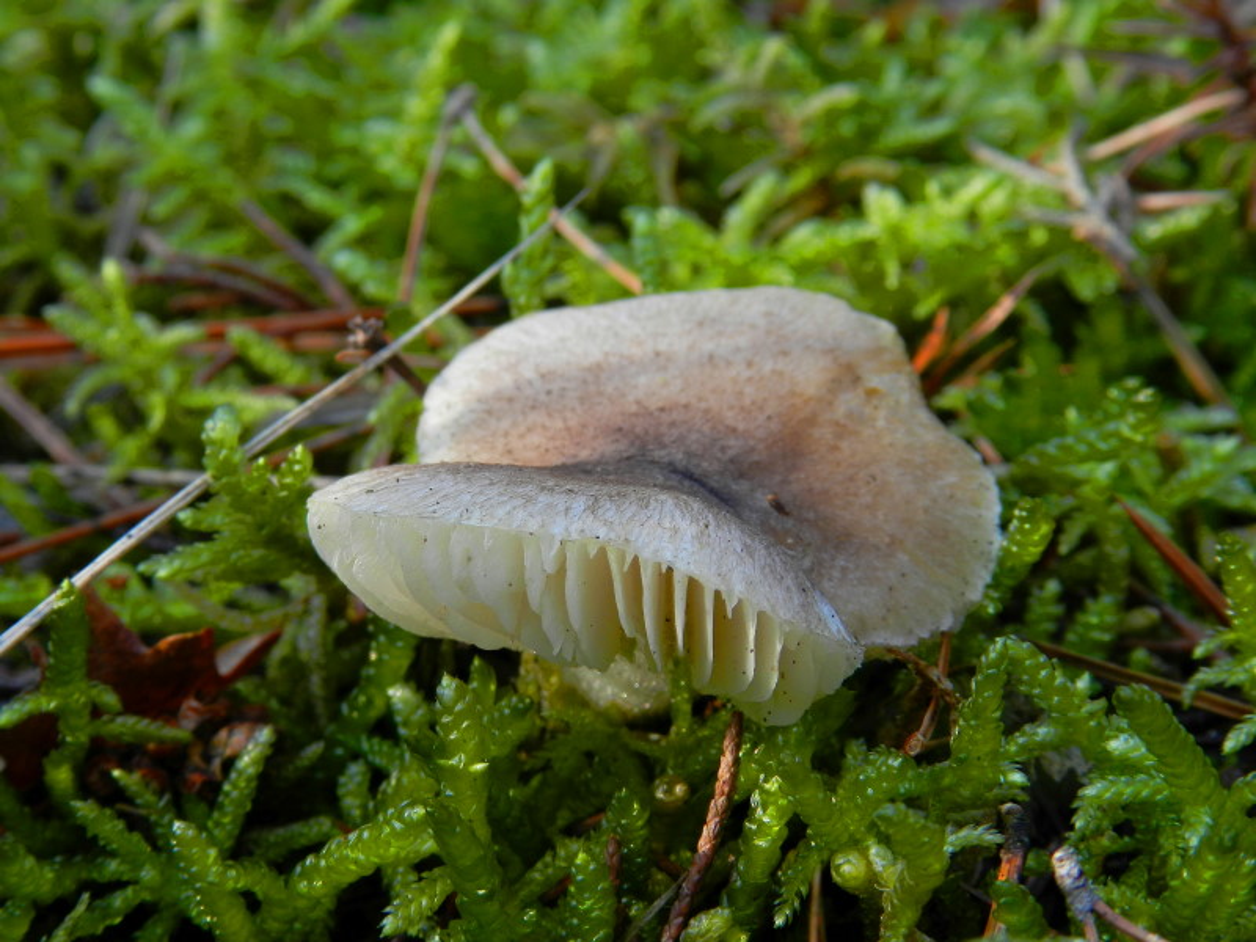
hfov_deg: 28.6
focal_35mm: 68
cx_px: 628
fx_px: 2467
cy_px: 471
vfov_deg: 21.6
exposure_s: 1/40
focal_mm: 12.1
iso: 160
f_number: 5
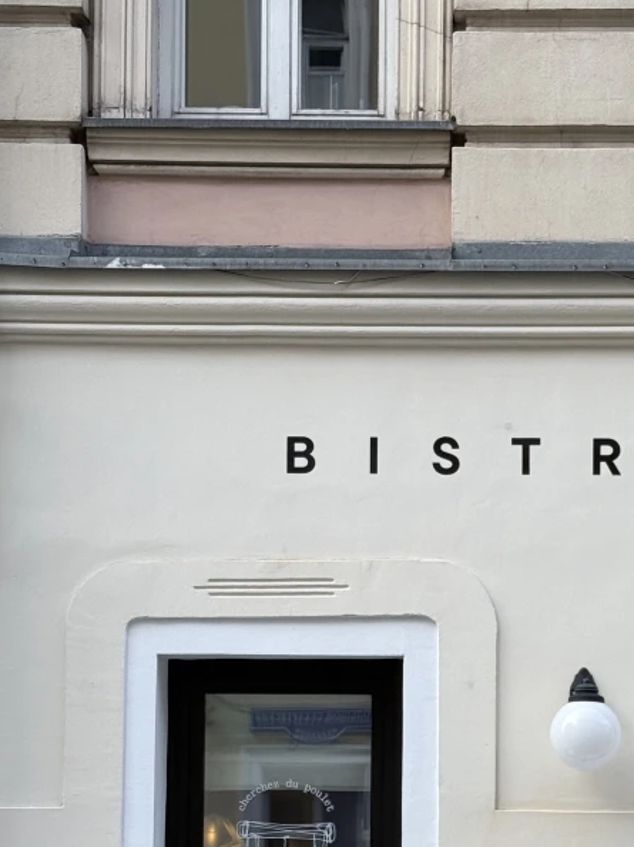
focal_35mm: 97
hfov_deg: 15.2
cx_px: 469
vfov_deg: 19.9
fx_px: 2370
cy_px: 750
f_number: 1.78
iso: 64
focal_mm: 6.76
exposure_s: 1/636
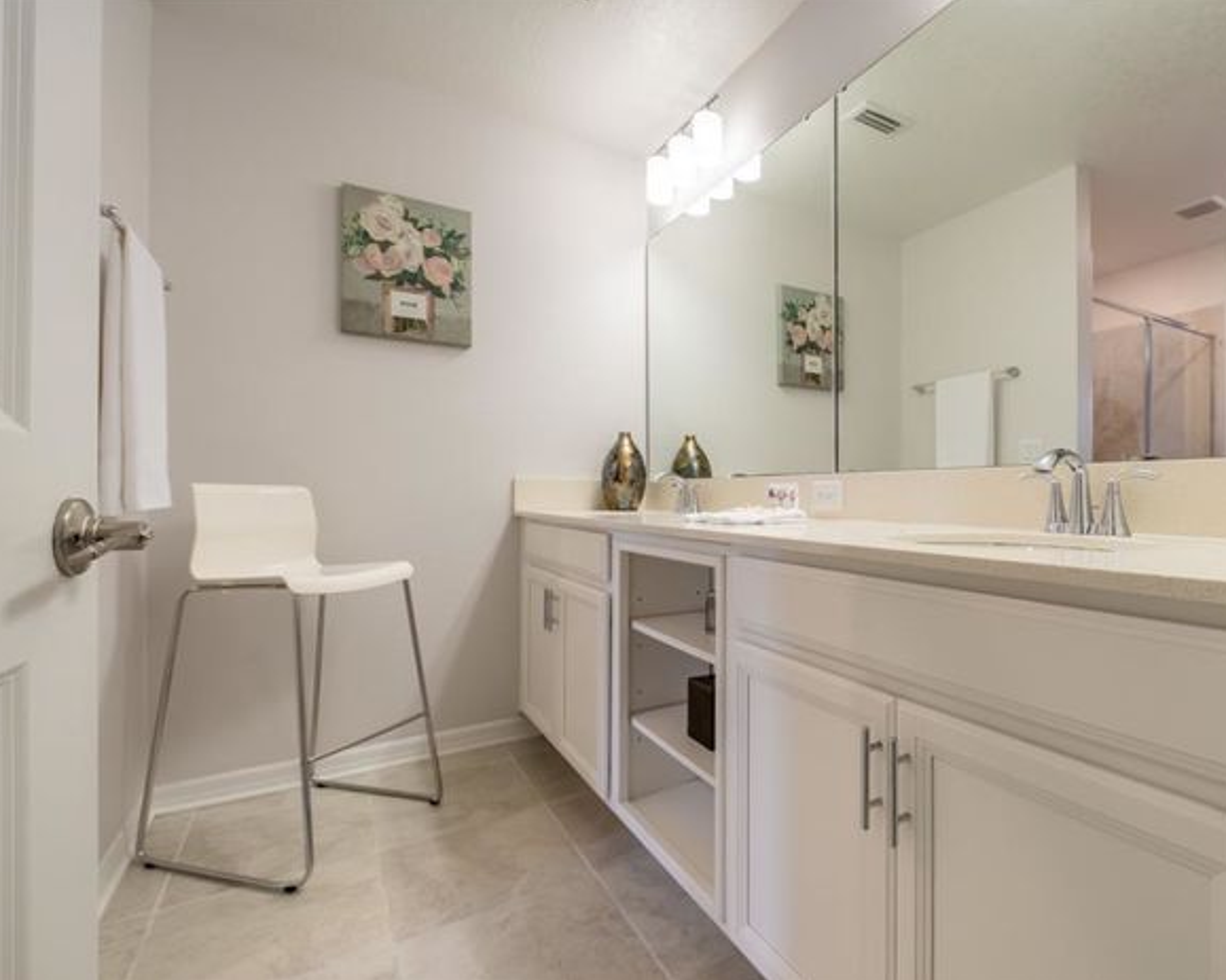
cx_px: 664
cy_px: 488
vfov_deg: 80.4
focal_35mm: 16
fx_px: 580
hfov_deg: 92.9
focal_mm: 14
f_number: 8
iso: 500
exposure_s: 1/60
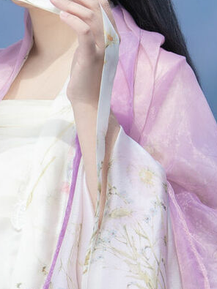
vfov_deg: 2.7
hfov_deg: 2.0
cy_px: 44
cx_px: 124
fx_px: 6097
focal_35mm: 729
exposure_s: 1/1250
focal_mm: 190
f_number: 5
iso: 100
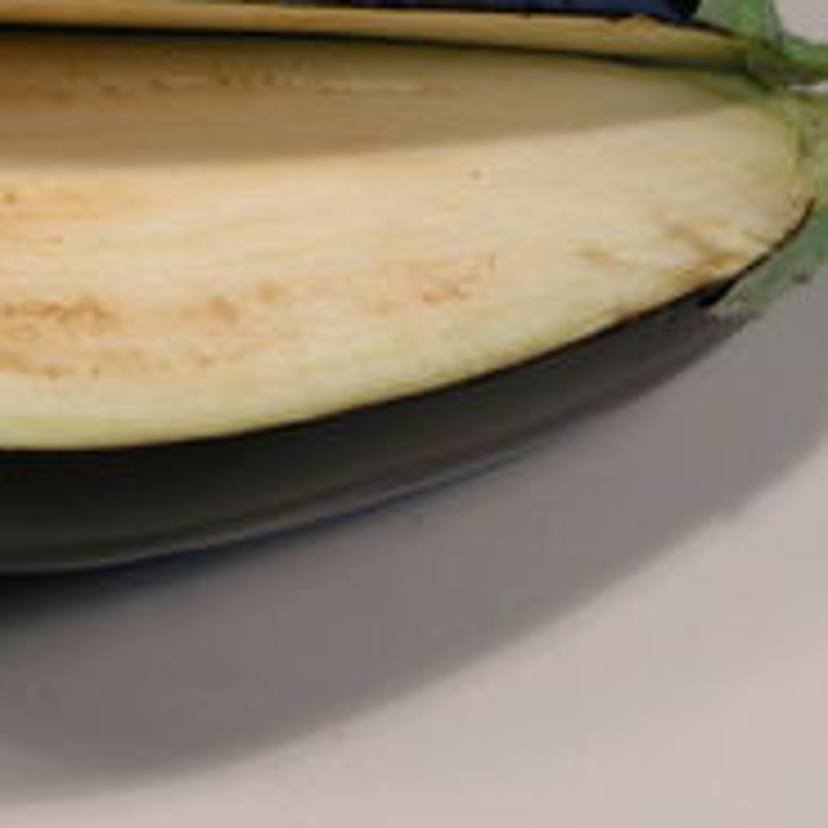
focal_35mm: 150
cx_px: 243
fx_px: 4059
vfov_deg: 11.6
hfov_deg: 11.6
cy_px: 184
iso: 100
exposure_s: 1/57.6
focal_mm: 19.9
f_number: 5.4
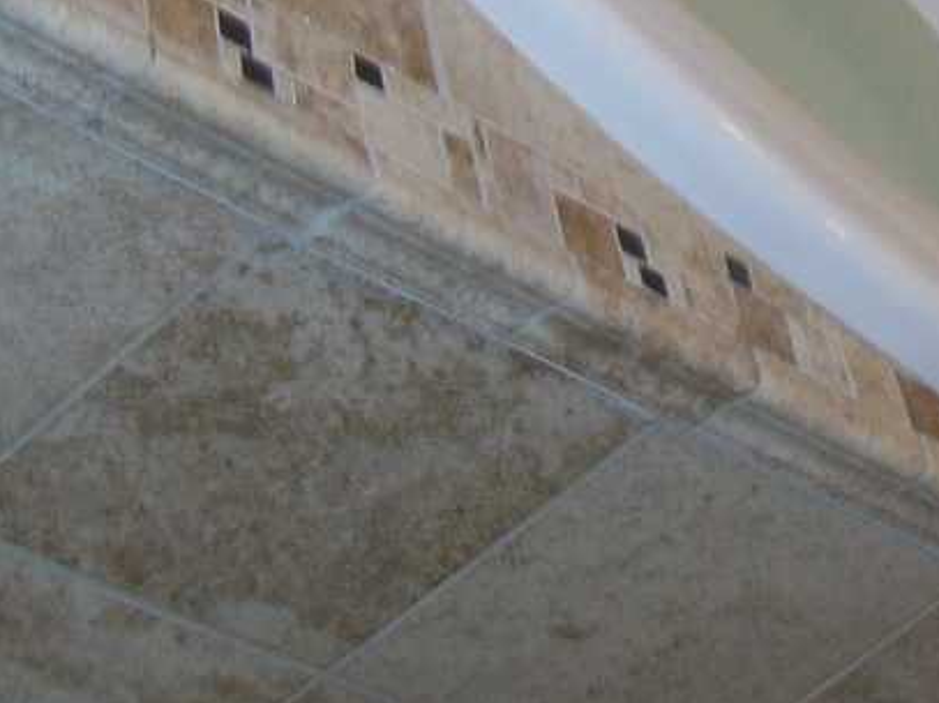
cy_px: -256
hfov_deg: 16.4
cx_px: 869
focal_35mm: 118
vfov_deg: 12.1
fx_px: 3200
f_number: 2.7
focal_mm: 6
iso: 80
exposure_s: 1/30
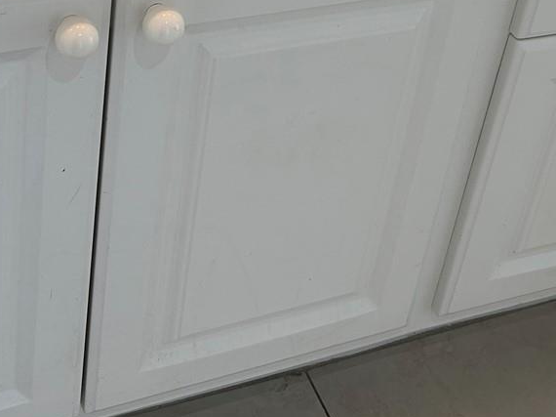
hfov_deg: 26.7
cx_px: 267
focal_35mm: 73
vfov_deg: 19.1
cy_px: -79
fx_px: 1172
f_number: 1.5
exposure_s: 1/120
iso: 50
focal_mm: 5.7
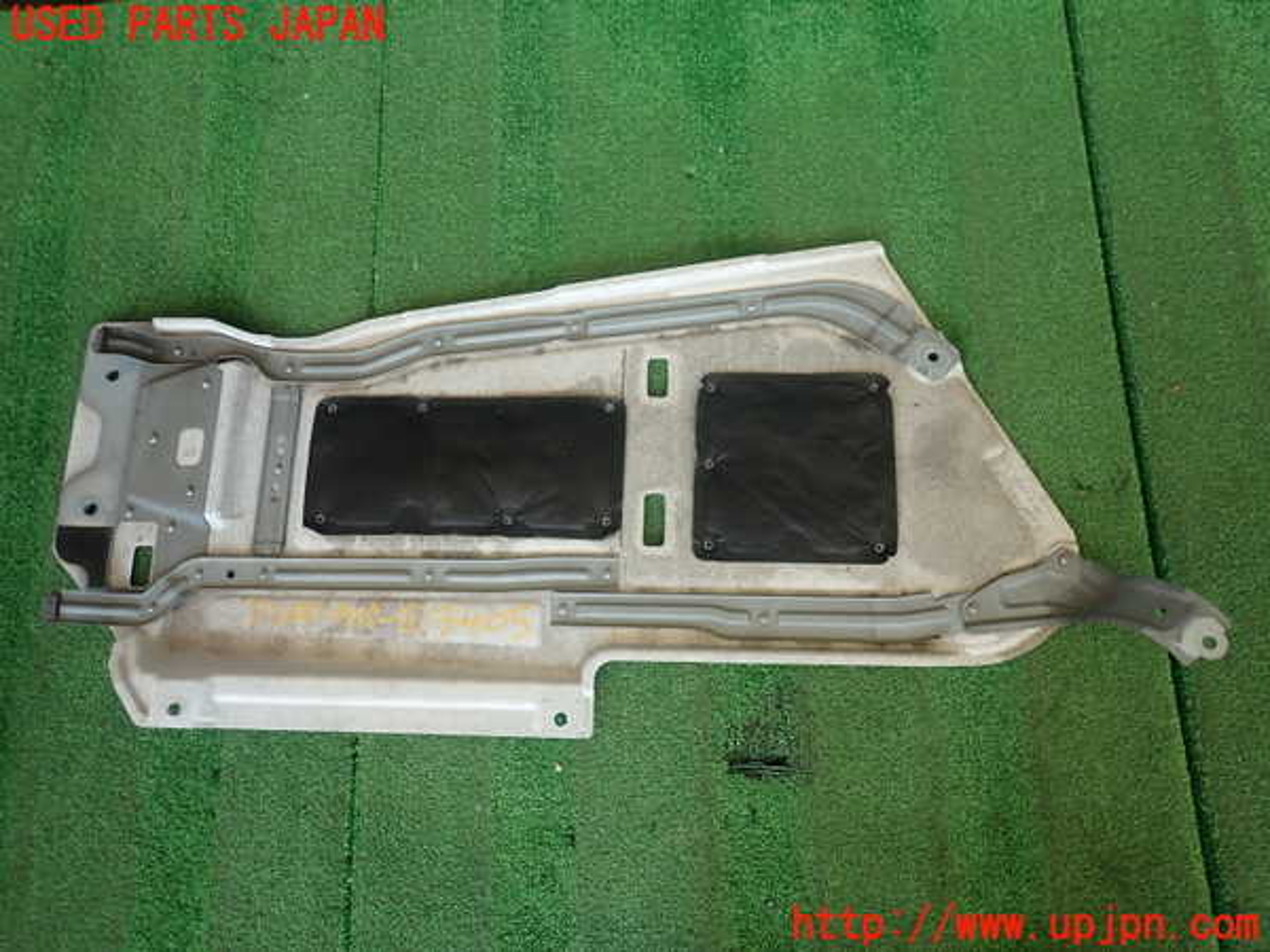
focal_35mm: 25
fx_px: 917
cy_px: 476
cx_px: 635
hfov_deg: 69.4
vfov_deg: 54.9
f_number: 2
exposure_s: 1/60
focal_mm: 4.5
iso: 200
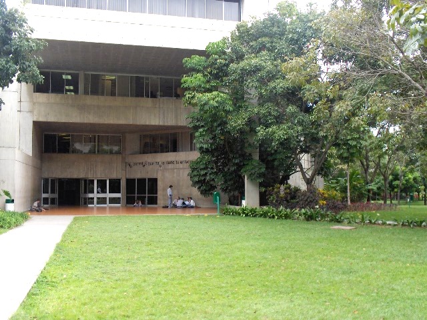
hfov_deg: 50.1
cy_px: 160
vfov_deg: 38.7
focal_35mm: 37
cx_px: 214
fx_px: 456
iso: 100
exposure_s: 1/264
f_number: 2.8
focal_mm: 6.11
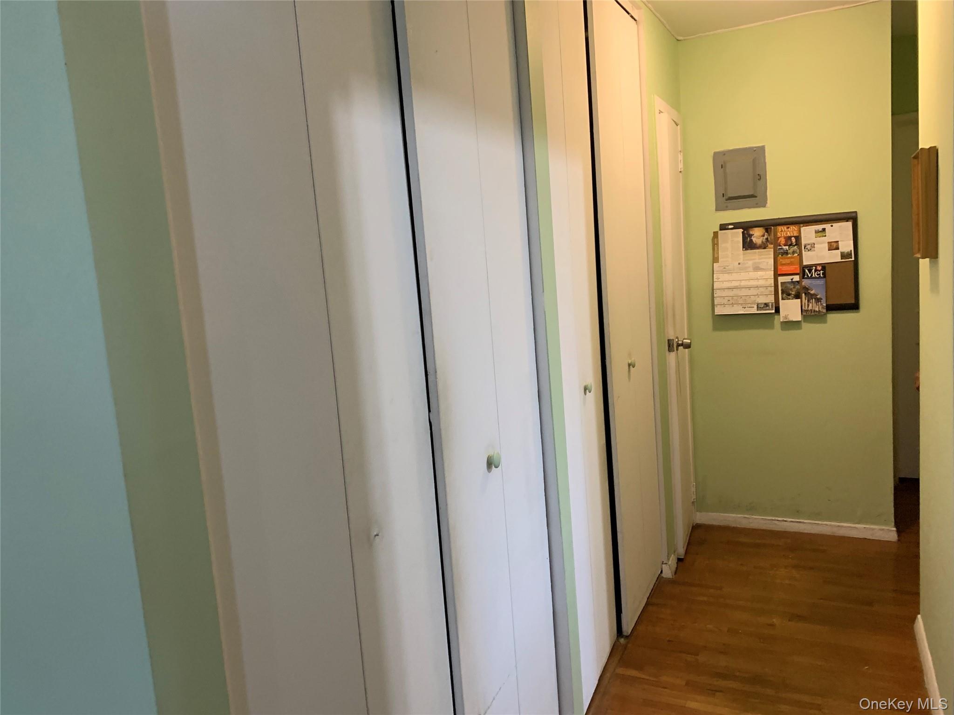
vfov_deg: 53.1
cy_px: 358
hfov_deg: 67.3
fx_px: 717
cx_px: 477
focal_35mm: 26
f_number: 1.8
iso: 200
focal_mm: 4.25
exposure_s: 1/60
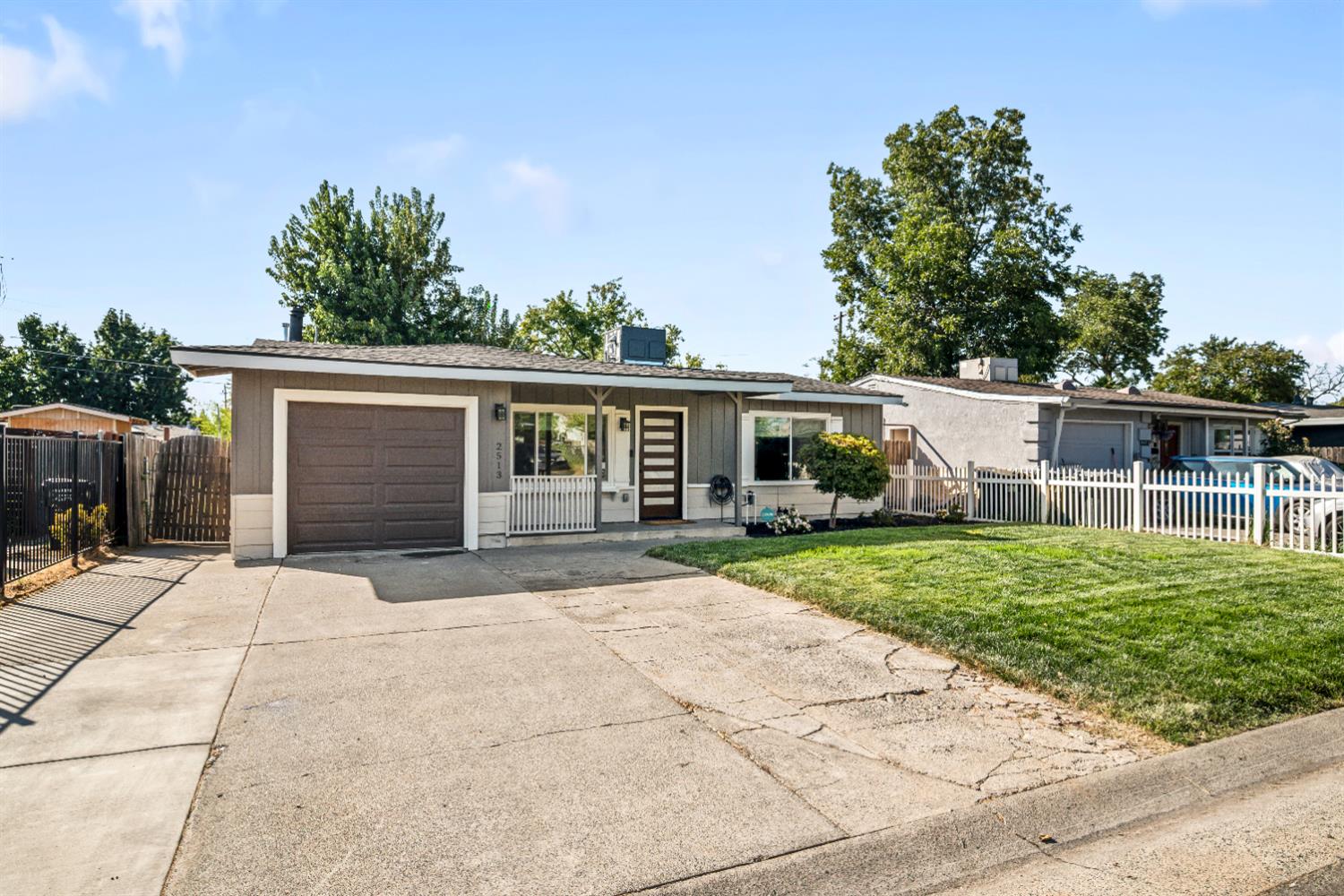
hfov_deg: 84.0
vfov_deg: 61.9
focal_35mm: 20
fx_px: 747
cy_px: 448
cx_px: 672
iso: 200
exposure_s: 1/320
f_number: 8
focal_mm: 20
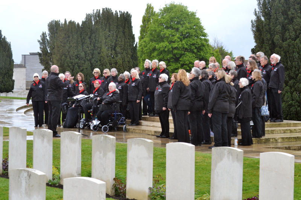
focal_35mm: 82
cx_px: 150
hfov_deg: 24.6
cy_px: 100
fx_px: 690
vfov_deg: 16.5
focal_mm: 55
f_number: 9
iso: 400
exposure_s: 1/200
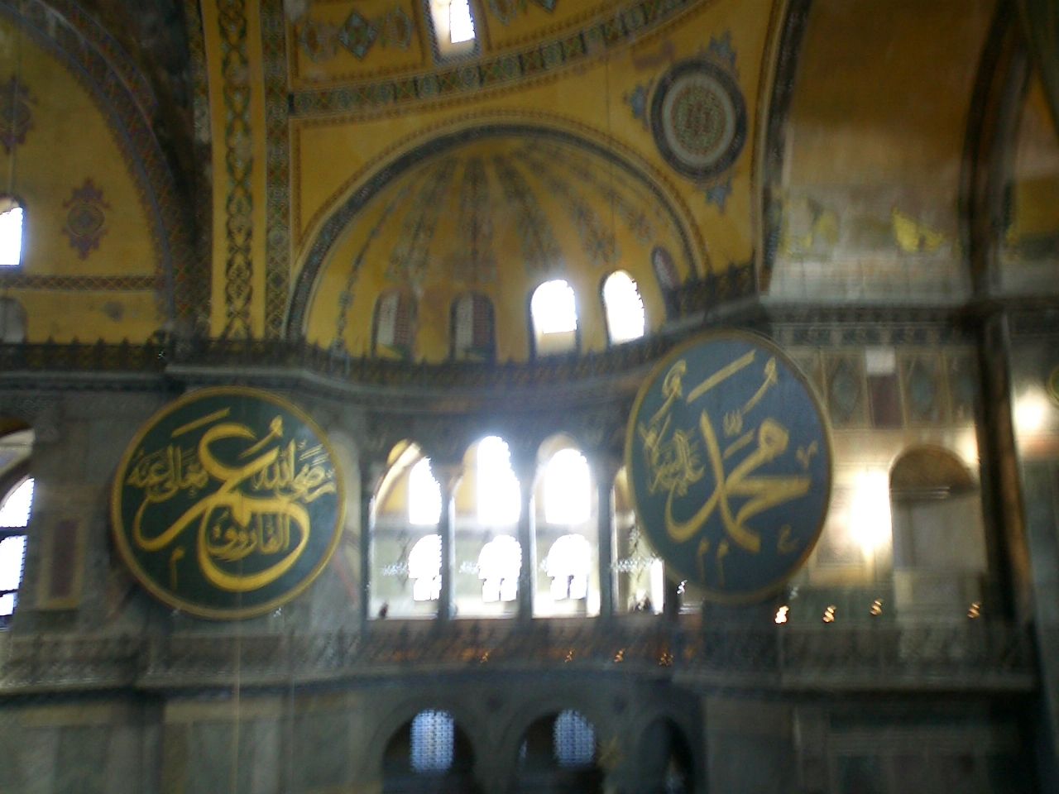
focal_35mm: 37
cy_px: 397
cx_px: 530
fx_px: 1132
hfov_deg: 50.1
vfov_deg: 38.7
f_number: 3.5
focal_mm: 5.6
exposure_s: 1/2.5
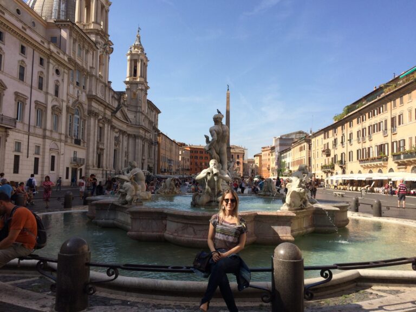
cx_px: 208
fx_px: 349
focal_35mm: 29
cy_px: 156
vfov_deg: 48.2
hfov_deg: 61.7
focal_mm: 4.15
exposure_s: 1/1786
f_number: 2.2
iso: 32
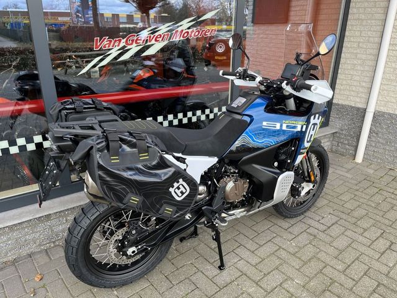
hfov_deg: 67.3
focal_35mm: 26
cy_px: 149
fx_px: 298
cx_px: 198
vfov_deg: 53.1
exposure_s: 1/206
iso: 40
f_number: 1.6
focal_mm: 5.1
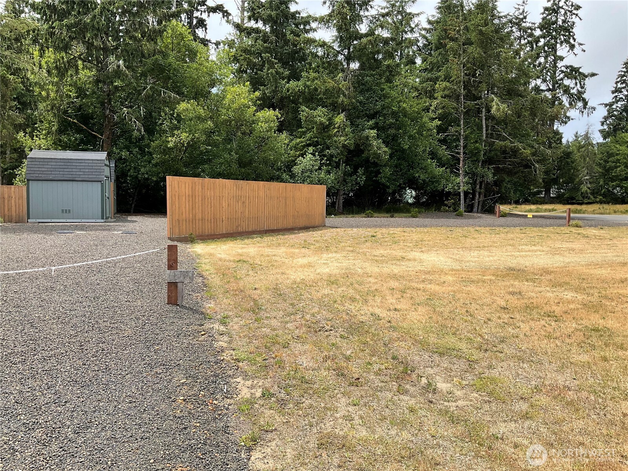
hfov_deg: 61.7
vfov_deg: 48.2
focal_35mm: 29
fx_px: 526
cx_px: 314
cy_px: 236
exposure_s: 1/1098
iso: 25
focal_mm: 3
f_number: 1.8
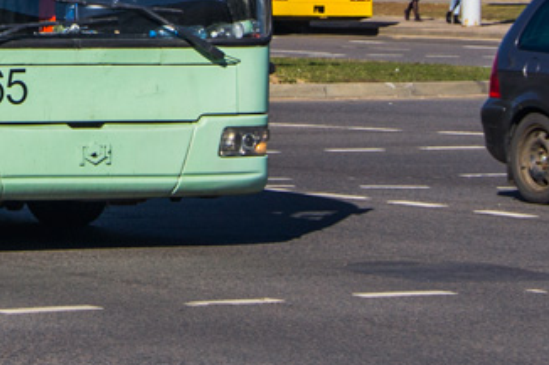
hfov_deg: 7.4
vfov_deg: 4.9
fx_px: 4207
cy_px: -284
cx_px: -56
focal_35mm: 276
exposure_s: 1/320
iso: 100
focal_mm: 50
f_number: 9
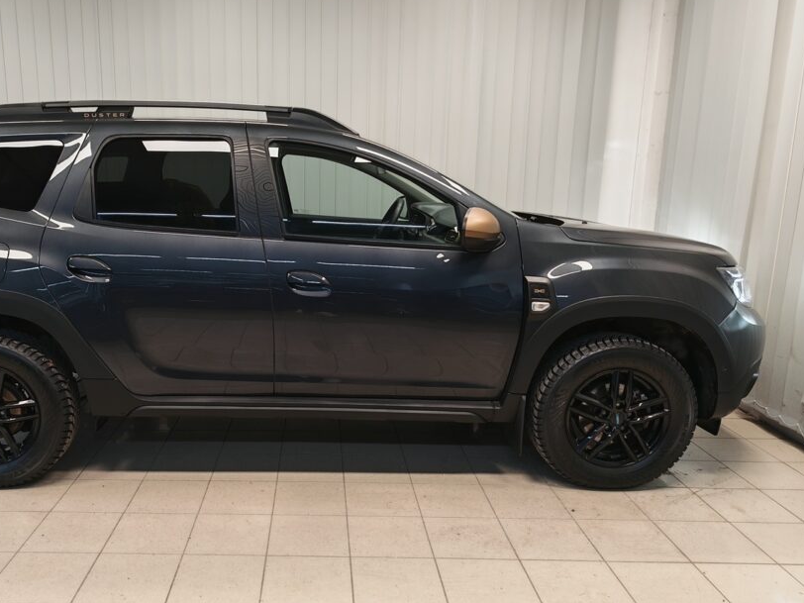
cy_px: 303
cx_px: 302
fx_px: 674
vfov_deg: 48.2
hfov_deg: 60.8
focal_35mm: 29
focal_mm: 5.4
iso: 80
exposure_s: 1/50
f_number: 1.6
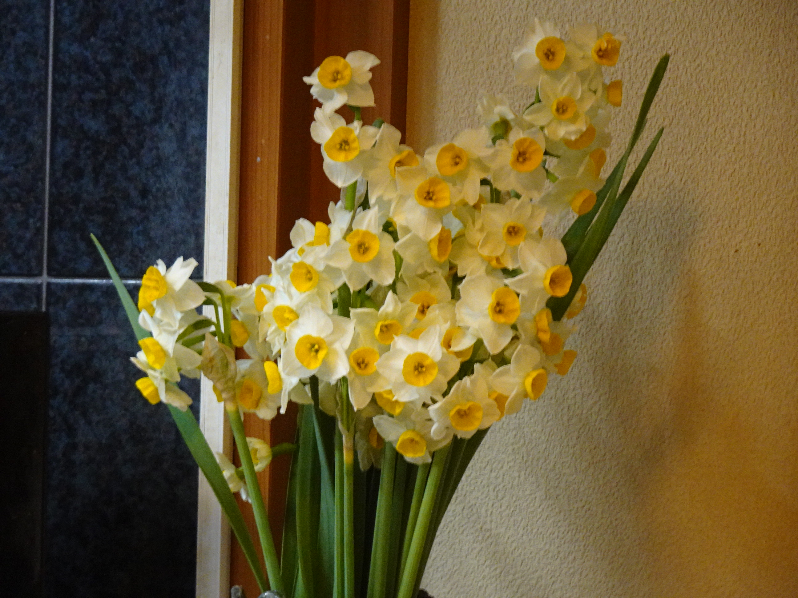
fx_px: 4749
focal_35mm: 206
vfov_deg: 7.2
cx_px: 399
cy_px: 299
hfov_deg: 9.6
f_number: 6.3
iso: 800
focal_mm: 33.18
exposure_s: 1/10
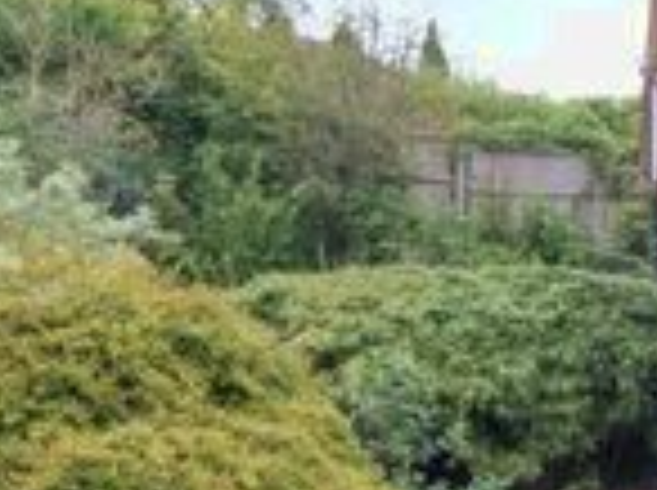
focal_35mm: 97
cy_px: 155
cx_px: 1476
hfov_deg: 14.7
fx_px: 1838
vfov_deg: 15.2
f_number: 8
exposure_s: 1/13
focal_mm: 14
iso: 400
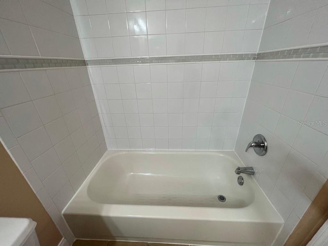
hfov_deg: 106.2
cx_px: 164
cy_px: 123
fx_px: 123
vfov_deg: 89.9
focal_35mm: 13
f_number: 1.8
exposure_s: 1/120
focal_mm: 1.57
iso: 160
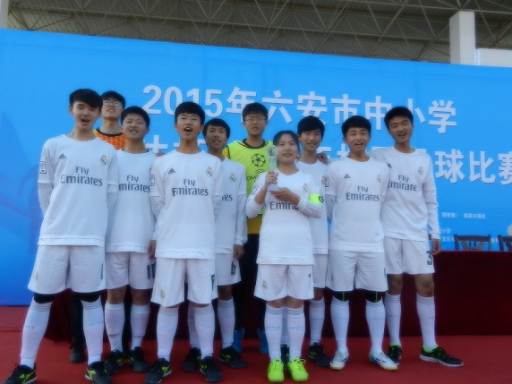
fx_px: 429
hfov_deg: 61.7
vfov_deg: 48.2
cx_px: 256
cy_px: 192
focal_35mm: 29
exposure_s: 1/320
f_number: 3.6
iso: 160
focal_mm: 5.1
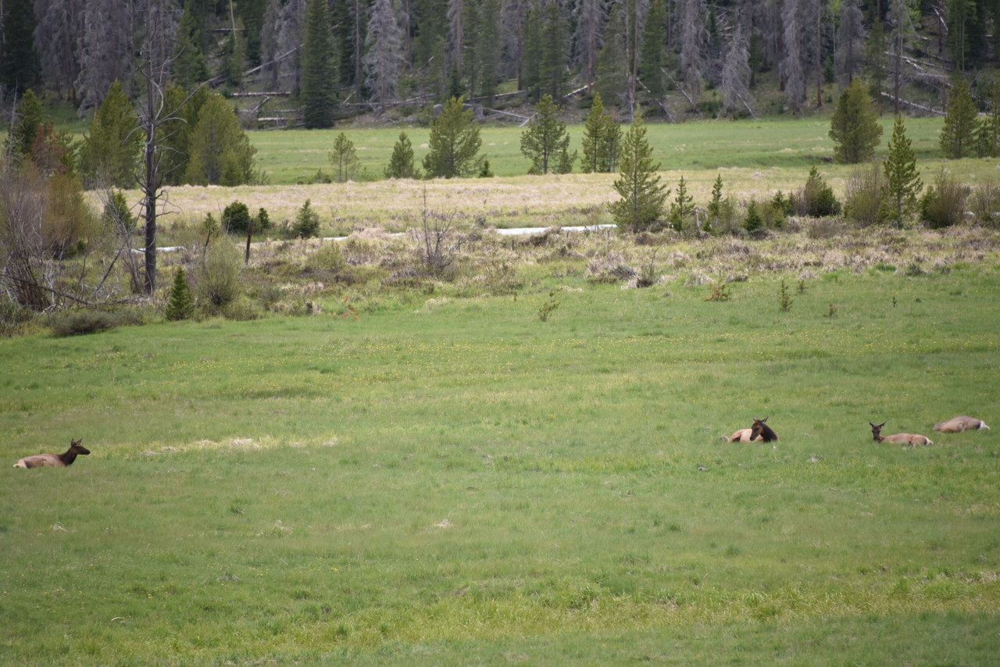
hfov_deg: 6.9
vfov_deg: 4.6
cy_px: 334
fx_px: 8335
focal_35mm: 300
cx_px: 500
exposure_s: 1/640
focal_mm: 300
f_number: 5.6
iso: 360
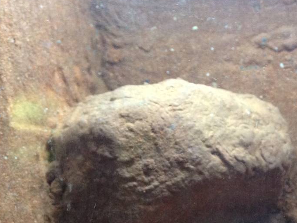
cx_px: 264
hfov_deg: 24.6
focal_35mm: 77
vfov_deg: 18.9
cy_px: 185
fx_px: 660
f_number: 2.4
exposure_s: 1/20
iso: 250
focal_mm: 4.12
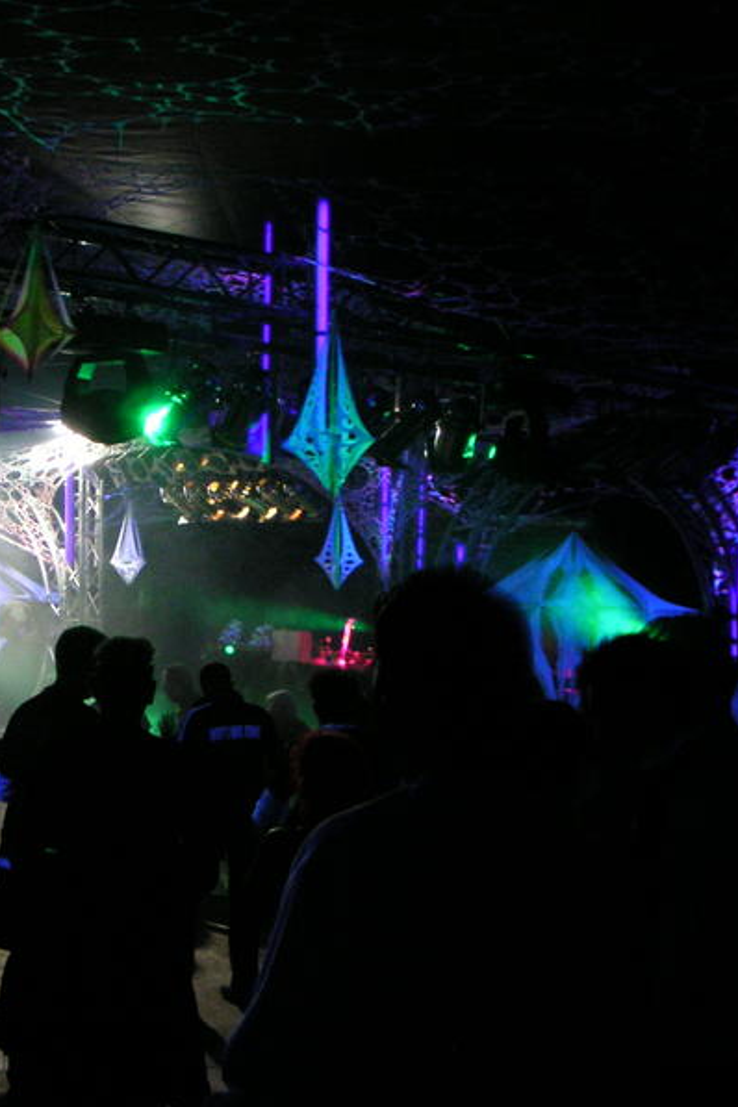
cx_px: 200
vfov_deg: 37.5
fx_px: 1630
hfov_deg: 25.3
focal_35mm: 53
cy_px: 554
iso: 200
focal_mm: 6
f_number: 2.8
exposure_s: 1/10
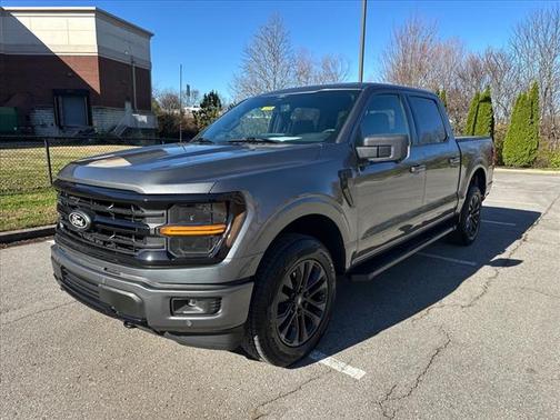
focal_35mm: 24
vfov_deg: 56.8
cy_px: 210
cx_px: 280
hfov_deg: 71.6
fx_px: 388
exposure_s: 1/2252
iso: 80
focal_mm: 6.86
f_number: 1.78
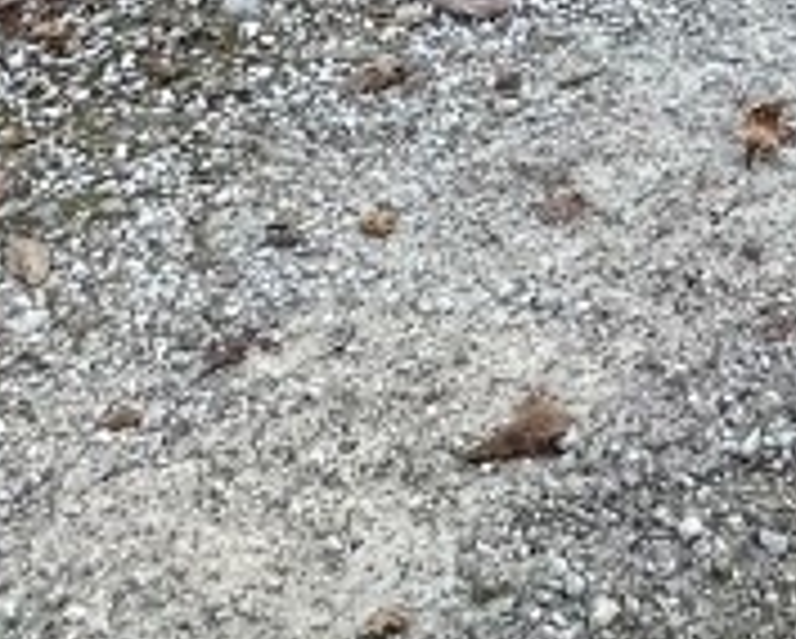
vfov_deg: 13.9
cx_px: 796
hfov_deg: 23.1
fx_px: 1863
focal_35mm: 79
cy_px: -882
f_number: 2.2
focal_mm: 2.22
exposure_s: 1/99
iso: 80
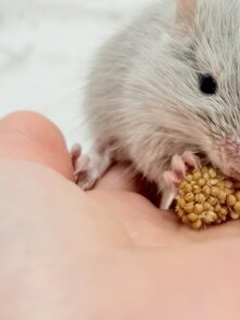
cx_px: 225
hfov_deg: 13.1
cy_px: 95
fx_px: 1035
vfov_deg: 17.5
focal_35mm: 112
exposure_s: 1/50
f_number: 1.6
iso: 40
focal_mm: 5.96
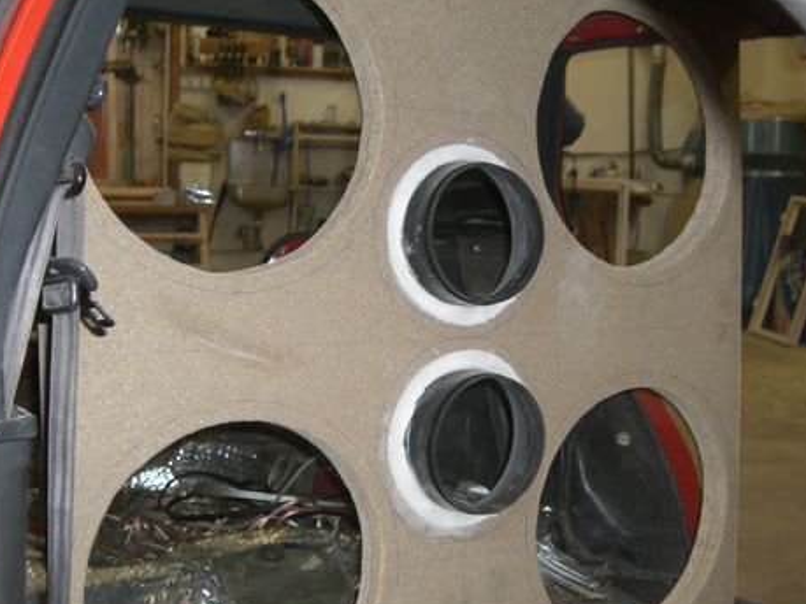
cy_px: 376
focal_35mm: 53
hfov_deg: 36.1
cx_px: 481
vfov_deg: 27.4
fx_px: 1234
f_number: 2.7
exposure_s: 1/60
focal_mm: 6.2
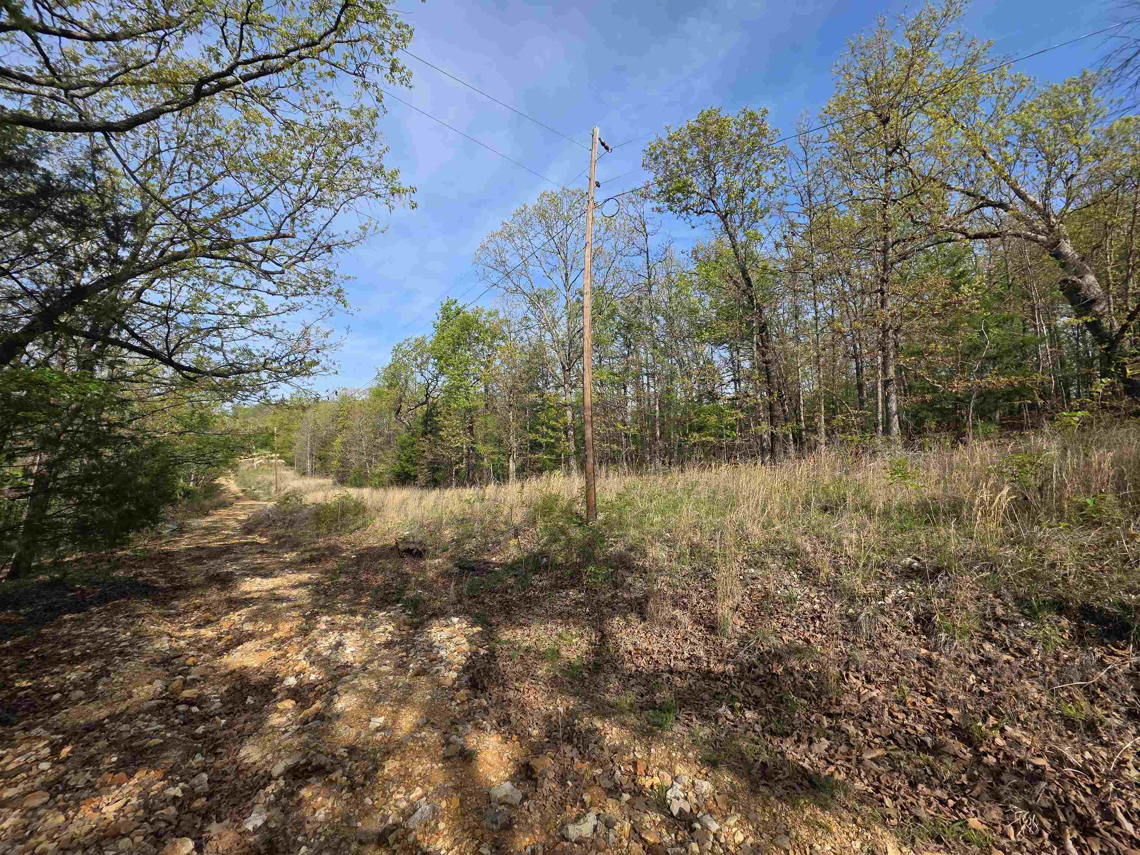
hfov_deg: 106.2
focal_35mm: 13
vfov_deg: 89.9
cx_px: 570
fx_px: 428
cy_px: 428
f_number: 1.9
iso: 40
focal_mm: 2.2
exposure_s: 1/1238
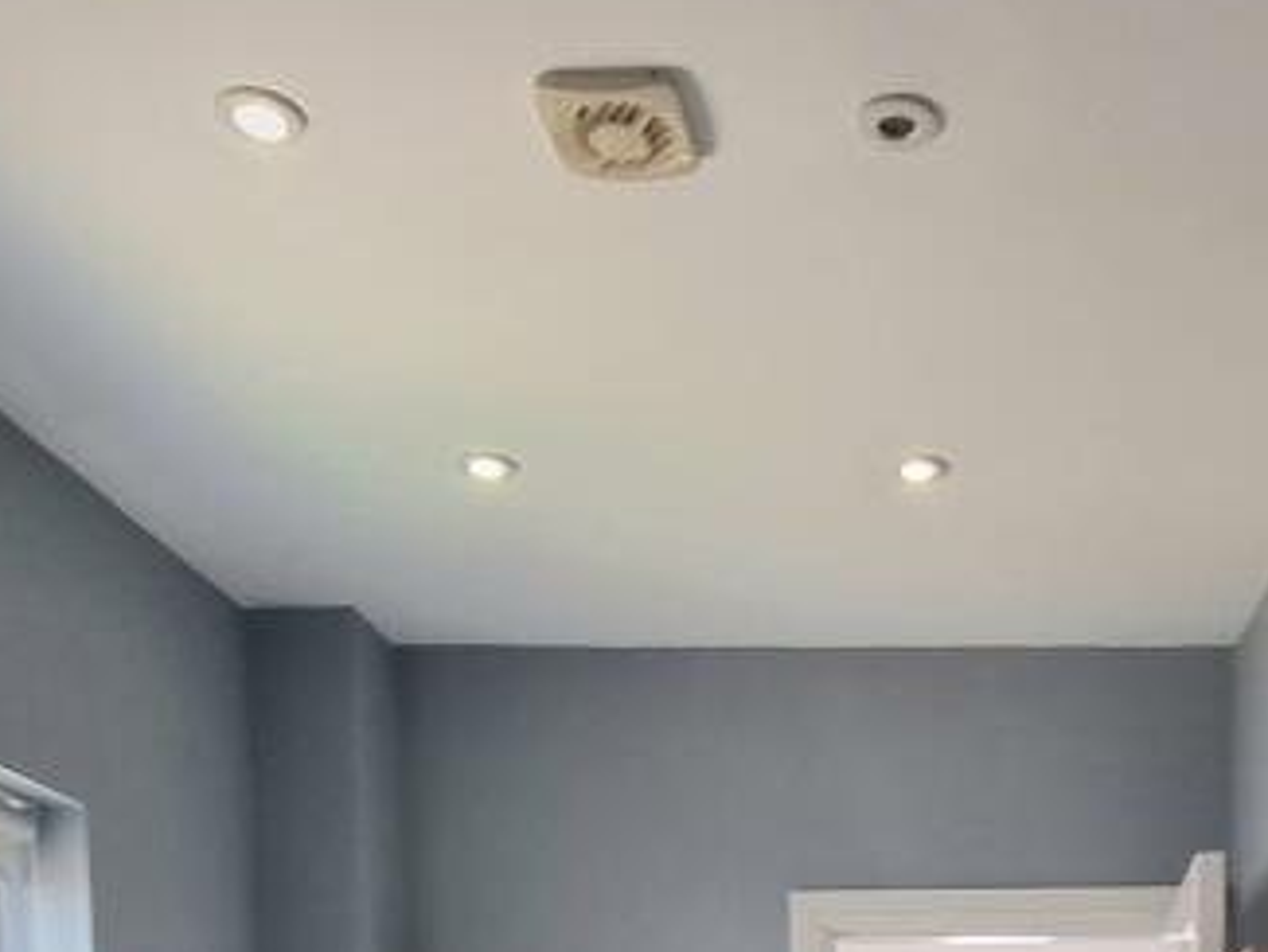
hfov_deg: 44.1
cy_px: 1256
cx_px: 964
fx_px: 1502
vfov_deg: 28.5
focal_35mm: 41
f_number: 2.2
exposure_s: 1/50
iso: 80
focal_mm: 2.2
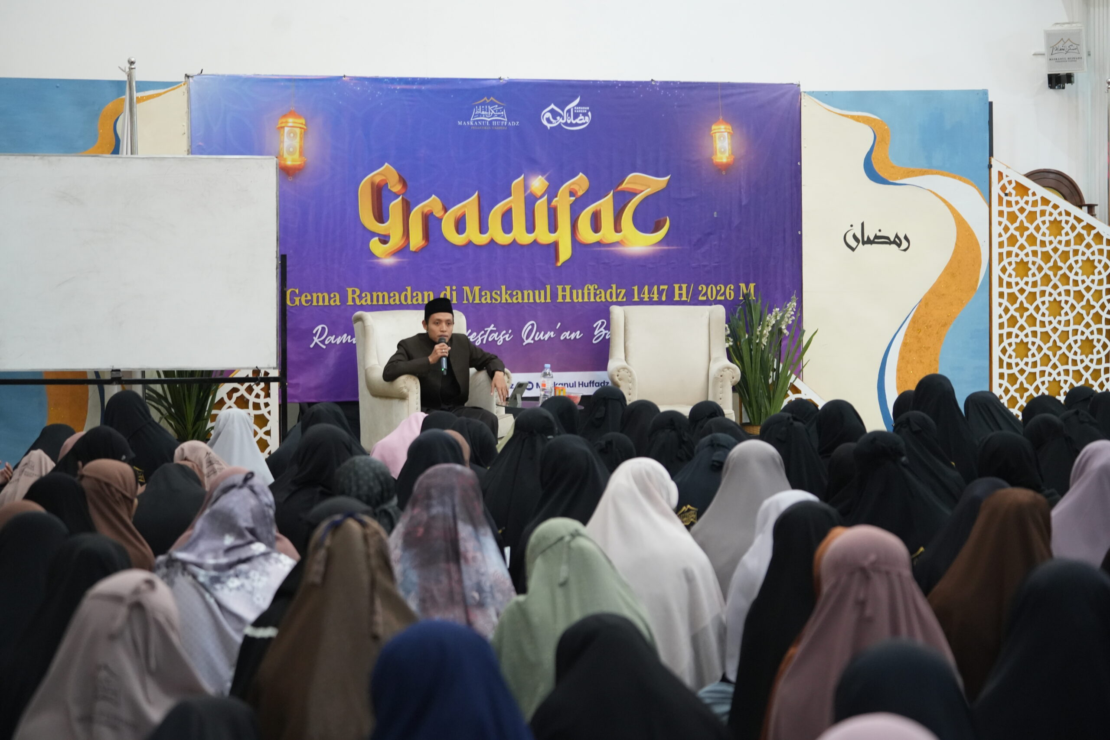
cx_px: 555
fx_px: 2282
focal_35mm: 74
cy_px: 370
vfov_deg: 18.4
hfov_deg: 27.3
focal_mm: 74
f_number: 4
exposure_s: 1/80
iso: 4000
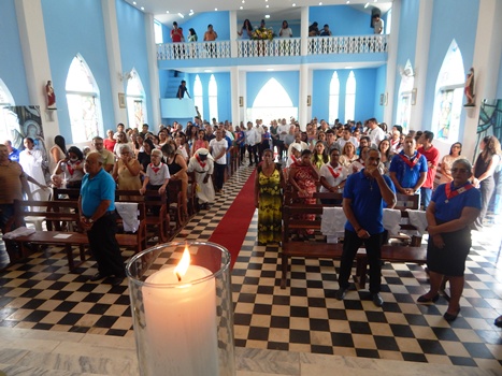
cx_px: 251
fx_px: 319
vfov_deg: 61.1
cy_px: 188
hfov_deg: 76.4
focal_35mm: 22
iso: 125
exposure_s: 1/60
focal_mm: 4
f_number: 3
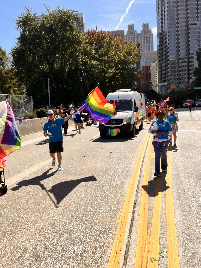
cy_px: 134
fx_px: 232
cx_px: 100
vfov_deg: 60.0
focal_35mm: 30
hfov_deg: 46.8
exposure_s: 1/1284
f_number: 2.2
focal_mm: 2.71
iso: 32
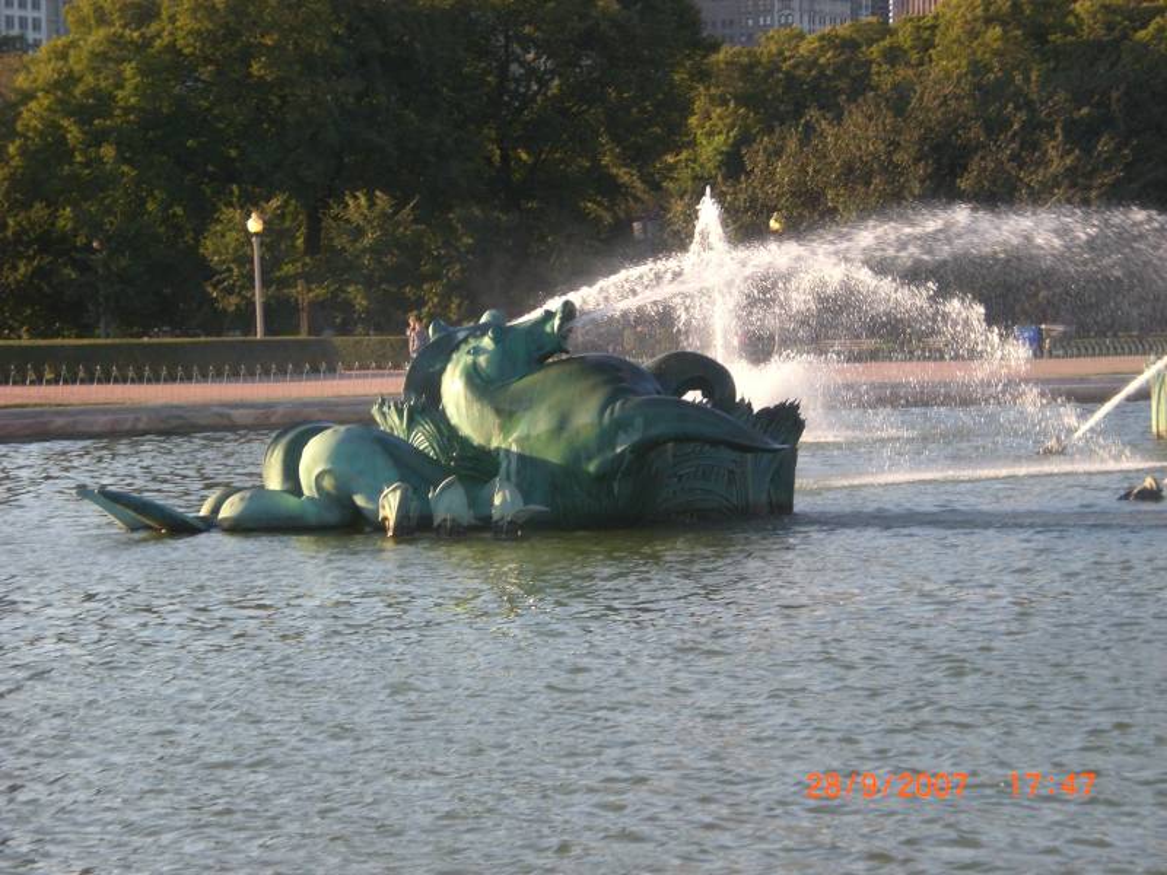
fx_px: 3843
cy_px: 438
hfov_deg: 17.3
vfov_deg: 13.0
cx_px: 584
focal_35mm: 114
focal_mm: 18.9
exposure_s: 1/160
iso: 100
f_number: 5.9
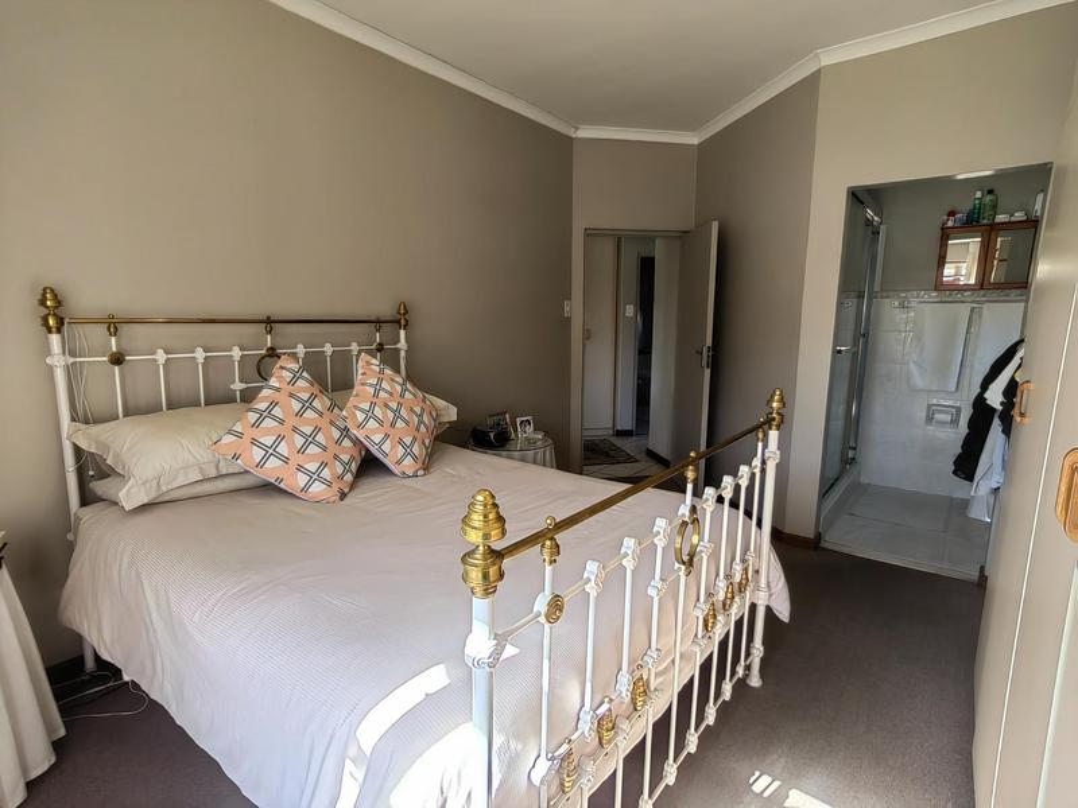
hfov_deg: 87.8
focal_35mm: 18
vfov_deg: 71.6
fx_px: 561
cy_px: 404
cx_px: 539
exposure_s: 1/100
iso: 64
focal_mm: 1.68
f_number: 2.2
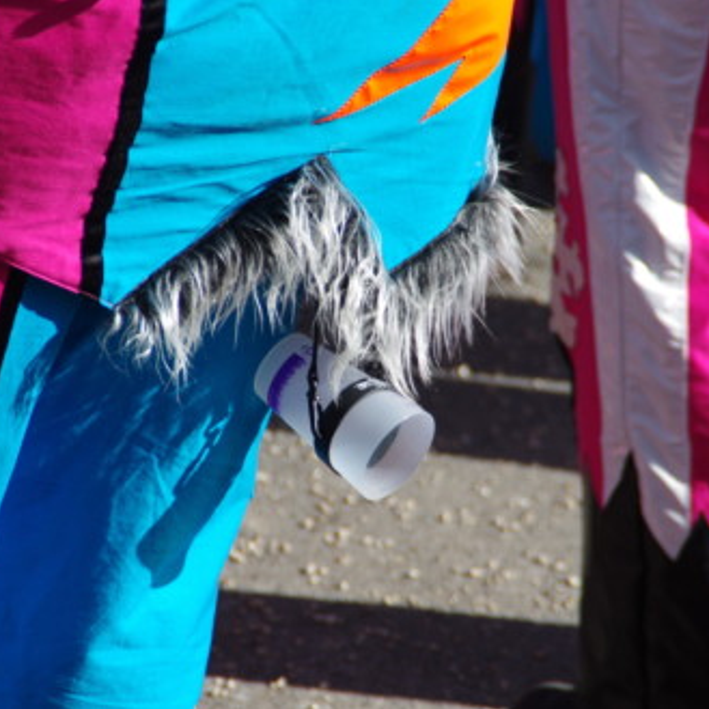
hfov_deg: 4.5
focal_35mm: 387
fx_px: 8968
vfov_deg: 4.5
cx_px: 336
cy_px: 354
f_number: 6.3
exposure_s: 1/250
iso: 100
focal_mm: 200
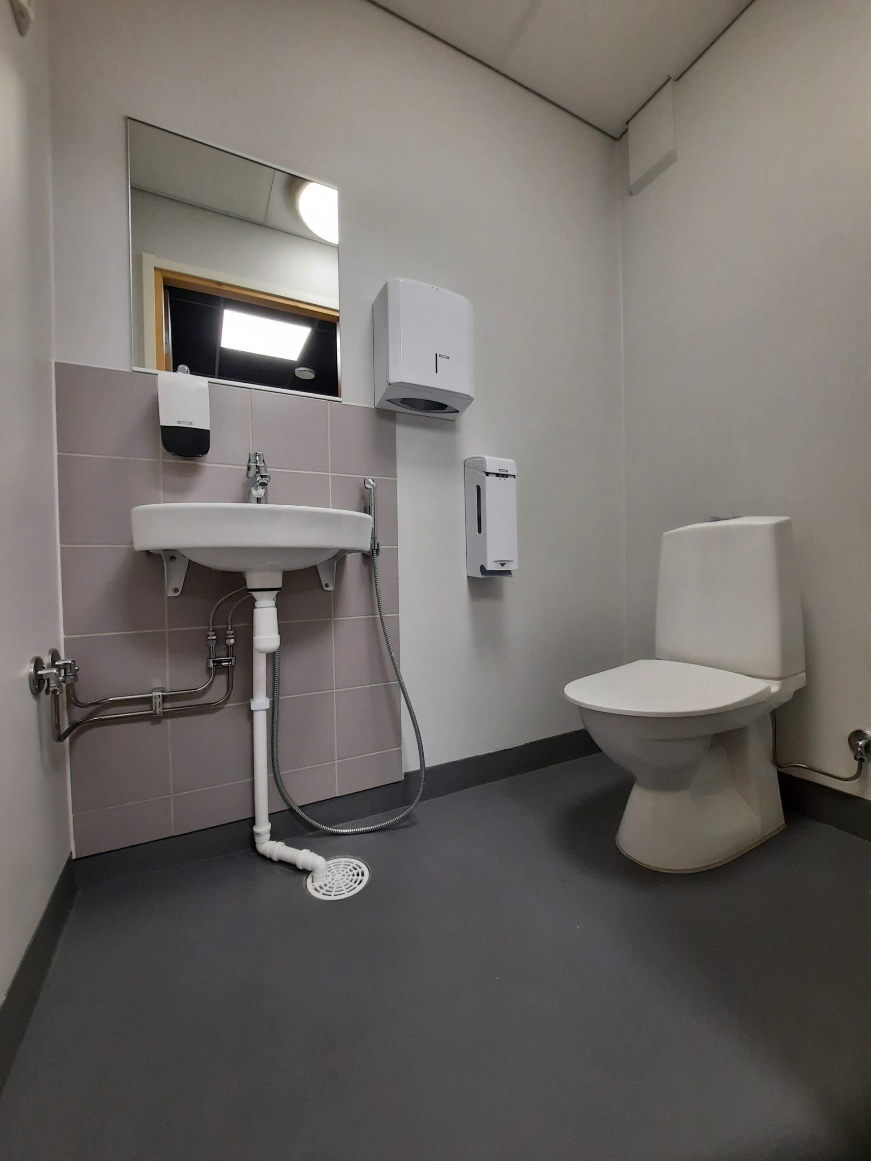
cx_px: 436
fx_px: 436
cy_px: 580
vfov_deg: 106.2
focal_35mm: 13
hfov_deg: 89.9
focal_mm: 1.74
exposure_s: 1/50
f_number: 2.2
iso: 200
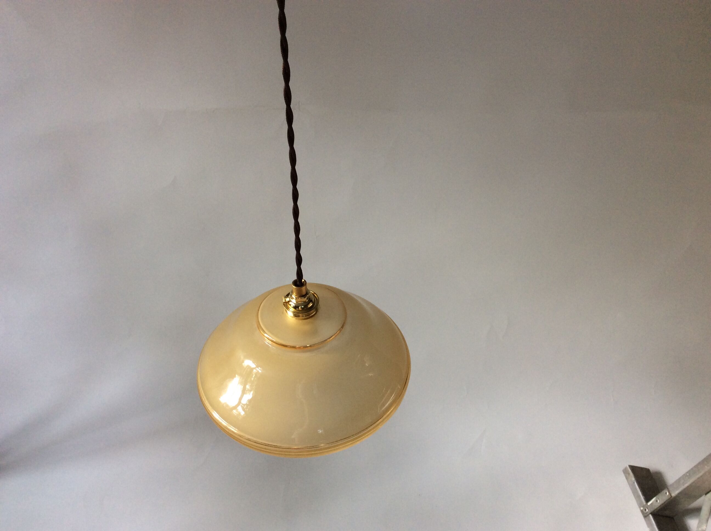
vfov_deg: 44.1
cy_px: 266
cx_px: 356
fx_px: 656
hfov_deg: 56.9
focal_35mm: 32
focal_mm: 3.3
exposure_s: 1/50
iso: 50
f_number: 2.4
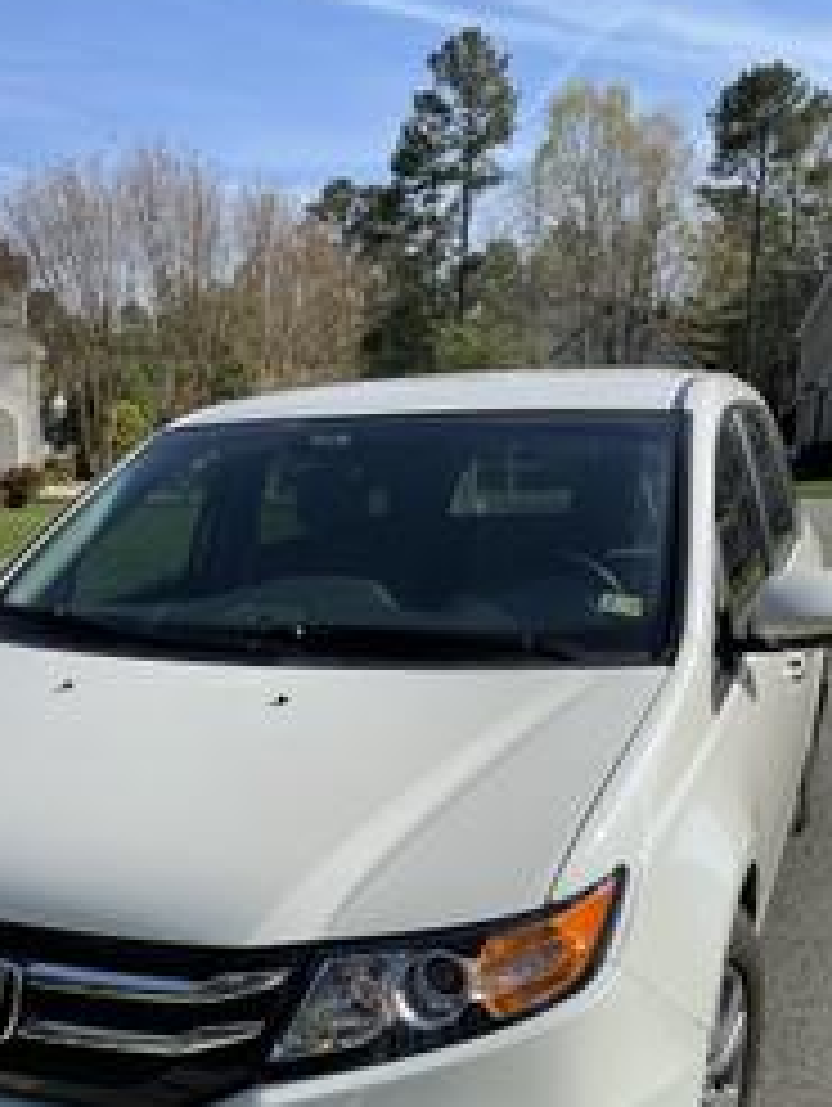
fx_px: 1280
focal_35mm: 40
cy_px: 783
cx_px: 252
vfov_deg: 45.6
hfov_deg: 35.5
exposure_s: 1/3731
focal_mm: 4.2
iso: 32
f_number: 1.6
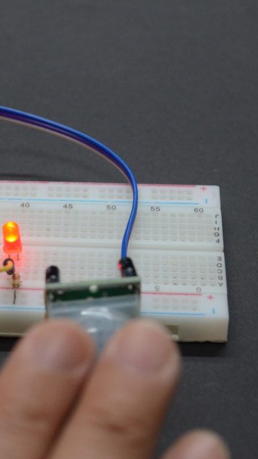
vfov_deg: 18.0
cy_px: 230
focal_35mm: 119
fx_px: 1446
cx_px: -45
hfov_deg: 10.0
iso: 2000
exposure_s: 1/125
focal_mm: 50
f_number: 5.6
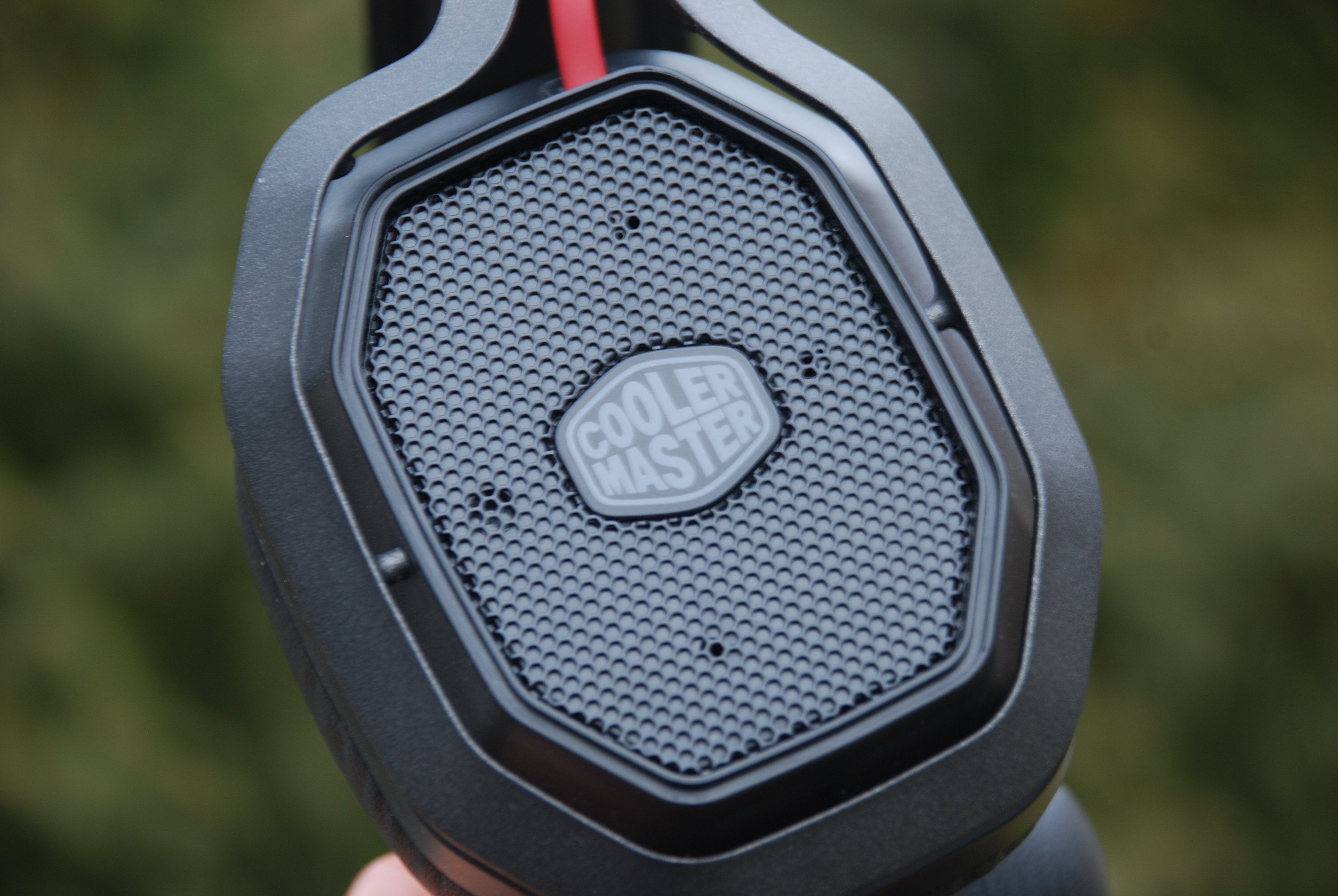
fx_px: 4744
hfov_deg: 16.1
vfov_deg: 10.8
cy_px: 448
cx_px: 669
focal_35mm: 128
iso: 100
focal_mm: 85
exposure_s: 1/13
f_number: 5.6
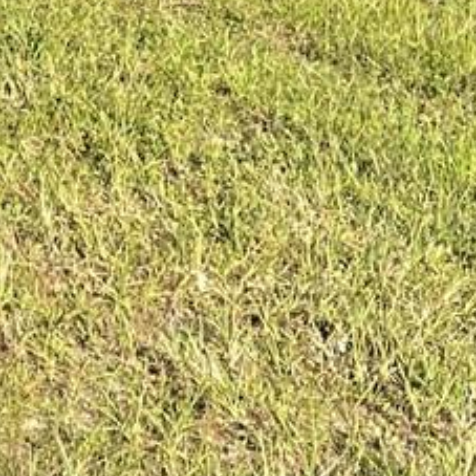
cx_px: -82
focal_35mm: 162
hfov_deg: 10.6
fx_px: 2520
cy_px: -749
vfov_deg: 9.4
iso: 32
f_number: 1.6
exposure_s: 1/1742
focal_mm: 4.2
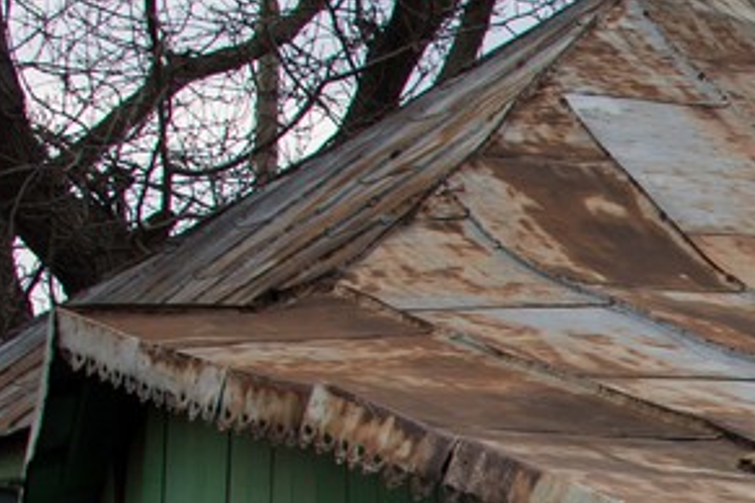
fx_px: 2894
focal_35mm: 138
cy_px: 731
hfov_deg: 13.3
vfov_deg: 9.7
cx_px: 1371
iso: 200
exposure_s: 1/160
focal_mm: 28
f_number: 6.3
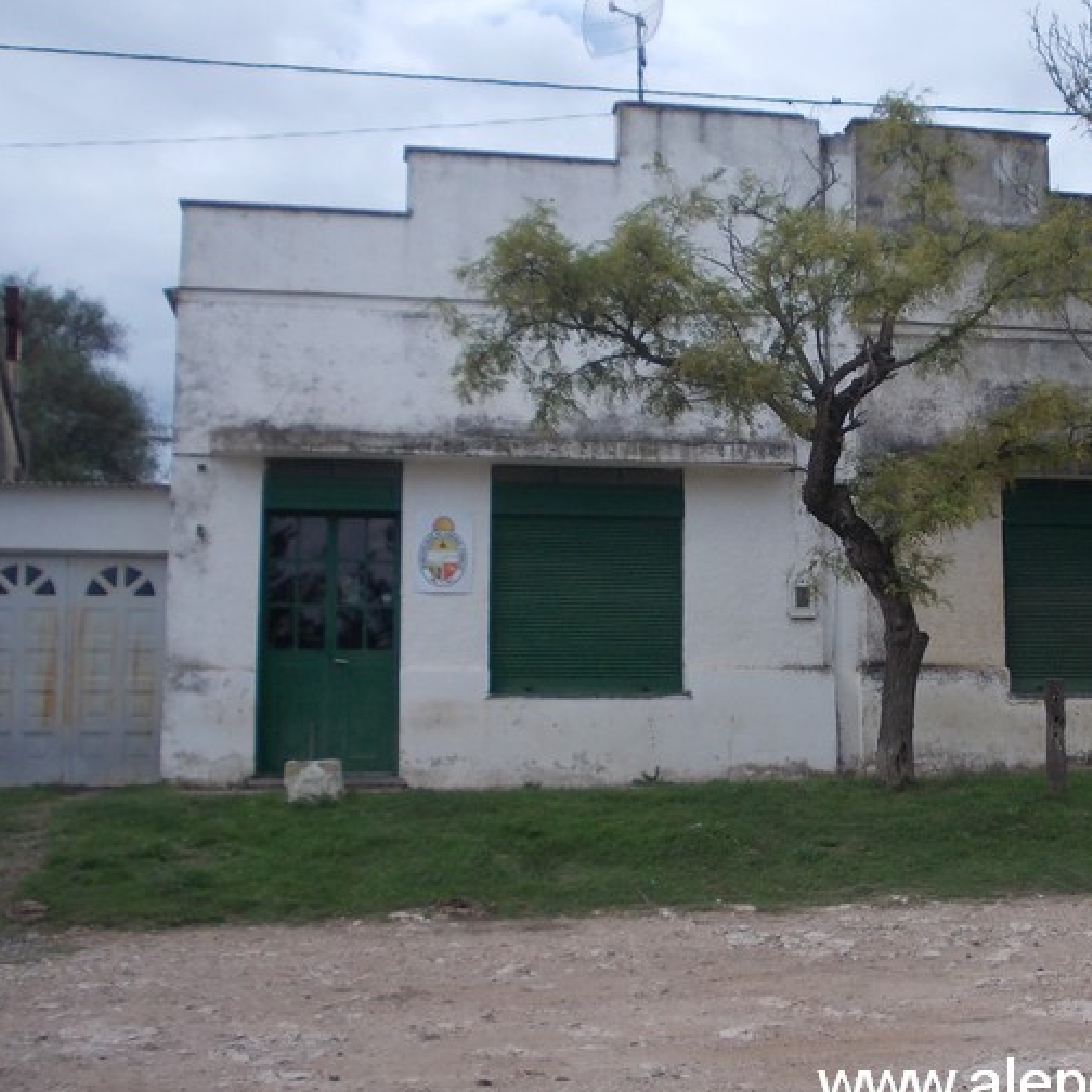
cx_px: 802
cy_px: 542
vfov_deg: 33.4
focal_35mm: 51
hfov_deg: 32.8
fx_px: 1820
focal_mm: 5.3
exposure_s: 1/250
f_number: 6.2
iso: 80
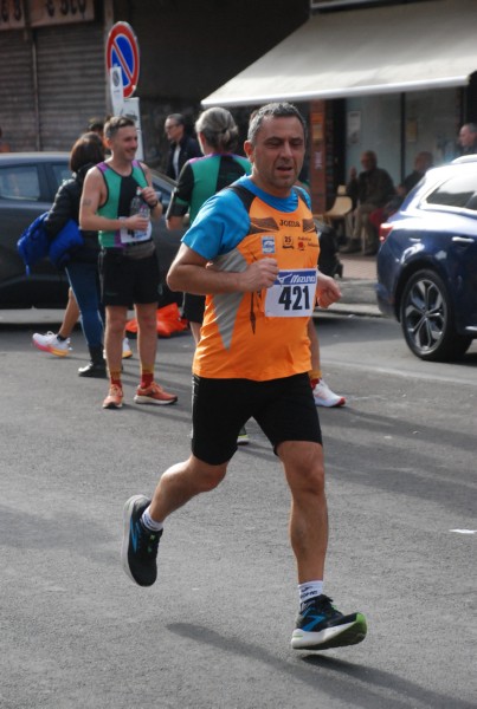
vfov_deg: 18.1
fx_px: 2224
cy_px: 354
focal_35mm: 112
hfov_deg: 12.2
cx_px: 238
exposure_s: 1/800
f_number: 5.6
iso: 1000
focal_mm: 75
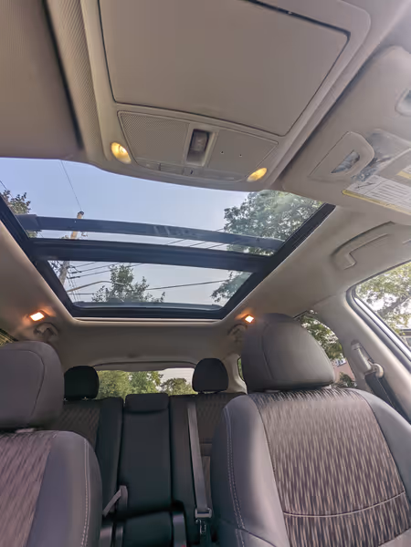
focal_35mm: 16
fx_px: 253
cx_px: 206
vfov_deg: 94.5
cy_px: 274
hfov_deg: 78.1
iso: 76
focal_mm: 2.35
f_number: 2.2
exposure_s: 1/106
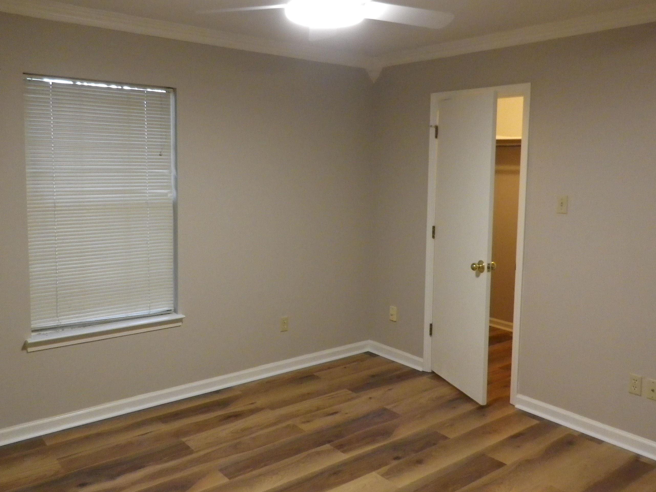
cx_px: 344
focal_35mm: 30
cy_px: 221
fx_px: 569
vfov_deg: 46.7
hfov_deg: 59.9
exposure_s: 1/20
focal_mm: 4.5
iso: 400
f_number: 3.5
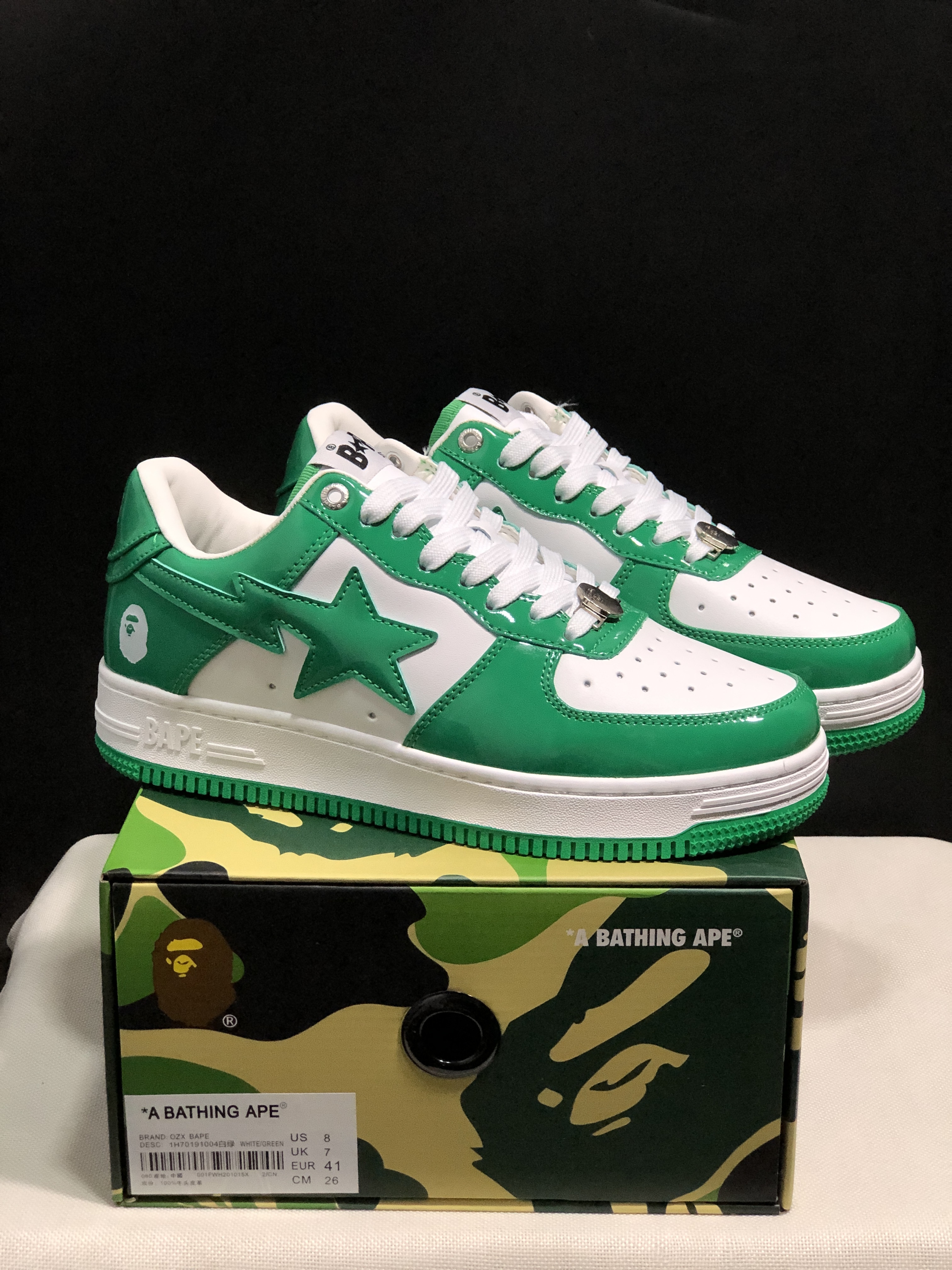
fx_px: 2090
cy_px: 635
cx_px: 476
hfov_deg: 25.7
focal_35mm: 57
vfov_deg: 33.8
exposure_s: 1/30
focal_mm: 6.6
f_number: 2.8
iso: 80
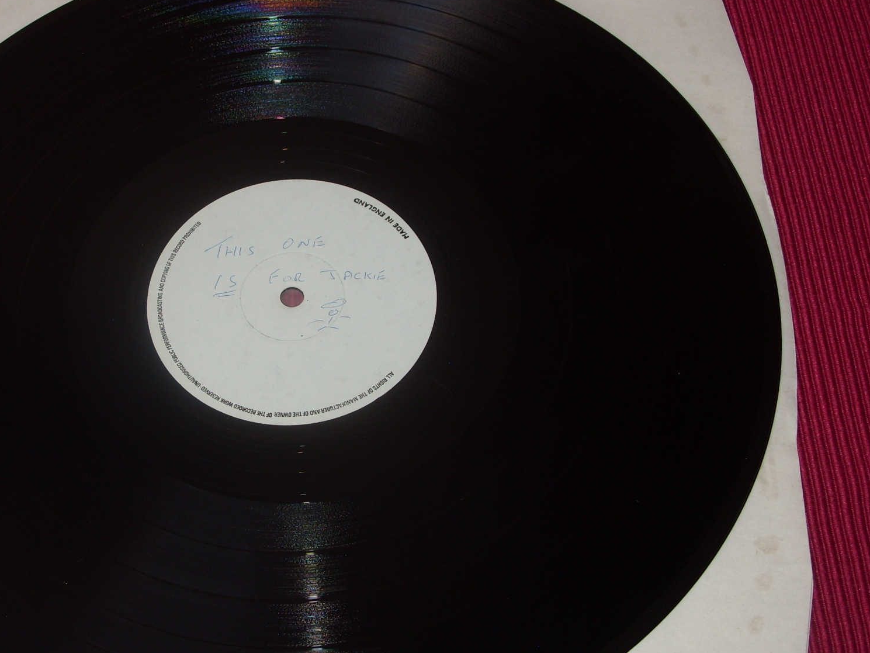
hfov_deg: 25.2
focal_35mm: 77
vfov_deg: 19.1
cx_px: 278
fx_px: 1935
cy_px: 365
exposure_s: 1/42
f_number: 3.1
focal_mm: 9.3
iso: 50
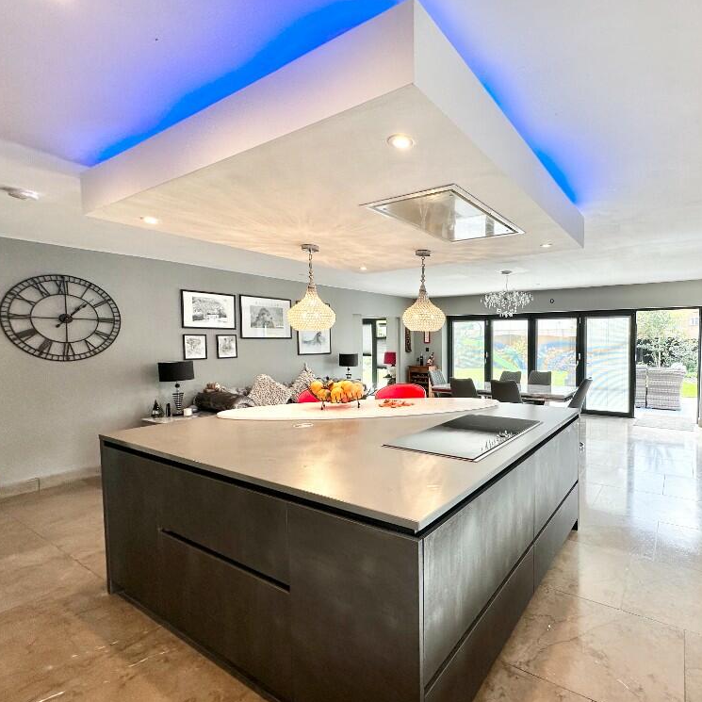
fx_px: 390
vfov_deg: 84.0
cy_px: 359
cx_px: 472
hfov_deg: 81.0
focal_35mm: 17
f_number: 2.2
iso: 40
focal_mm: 2.22
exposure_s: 1/100
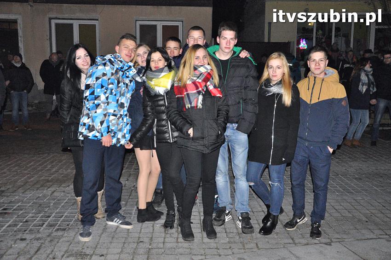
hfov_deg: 49.6
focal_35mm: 39
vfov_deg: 34.1
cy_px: 130
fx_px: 423
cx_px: 196
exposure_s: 1/60
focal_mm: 26
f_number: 5.6
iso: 3200
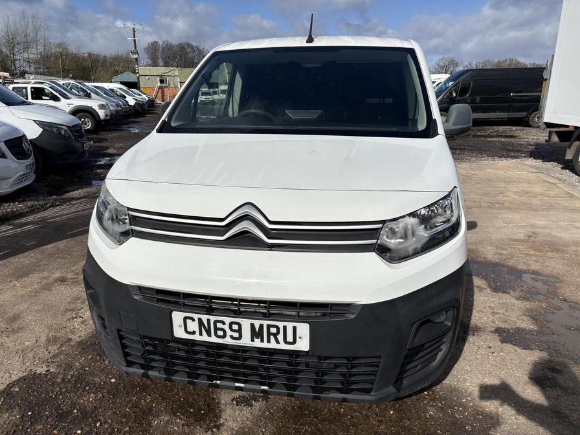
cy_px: 218
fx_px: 436
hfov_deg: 67.3
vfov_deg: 53.1
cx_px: 290
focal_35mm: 26
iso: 50
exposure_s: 1/10101
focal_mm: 5.96
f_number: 1.6
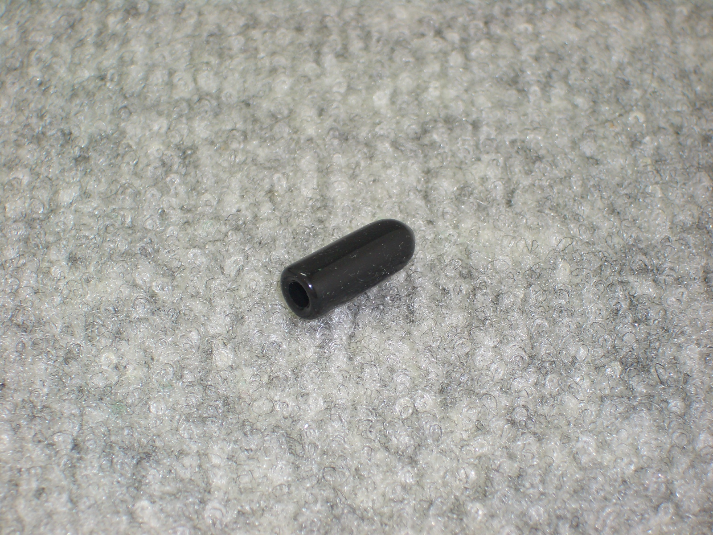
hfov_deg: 18.7
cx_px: 356
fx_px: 2163
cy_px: 268
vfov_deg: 14.1
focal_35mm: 105
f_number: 4.8
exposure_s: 1/60
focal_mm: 17.4
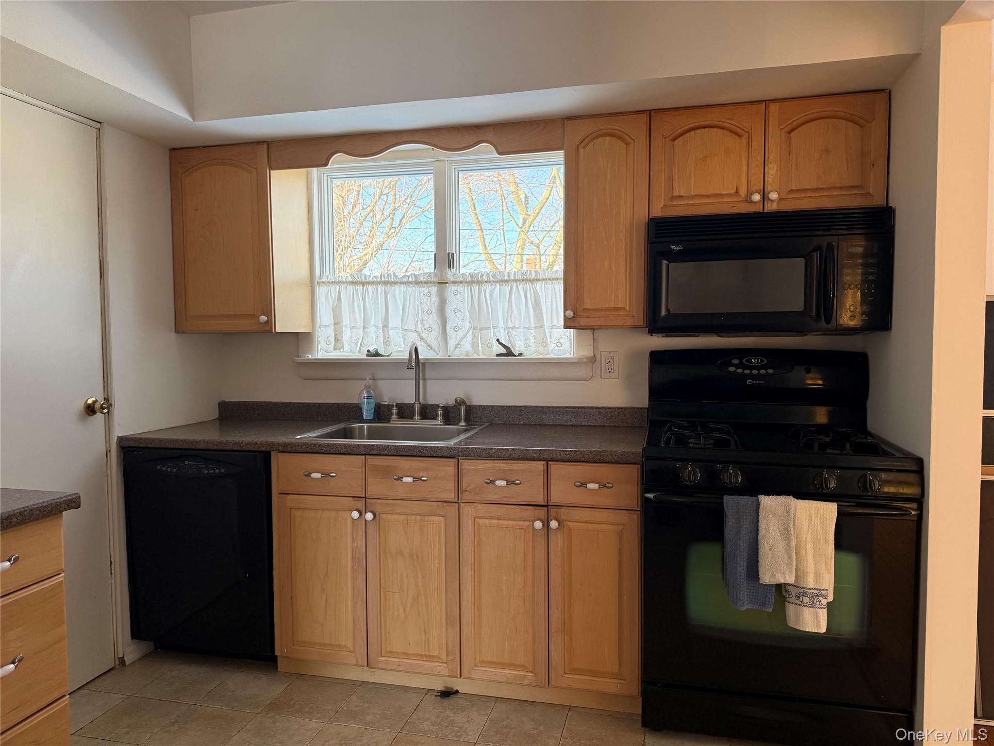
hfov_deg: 71.6
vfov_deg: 56.8
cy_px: 373
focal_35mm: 24
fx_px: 689
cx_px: 497
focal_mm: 6.76
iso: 200
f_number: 1.78
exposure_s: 1/222
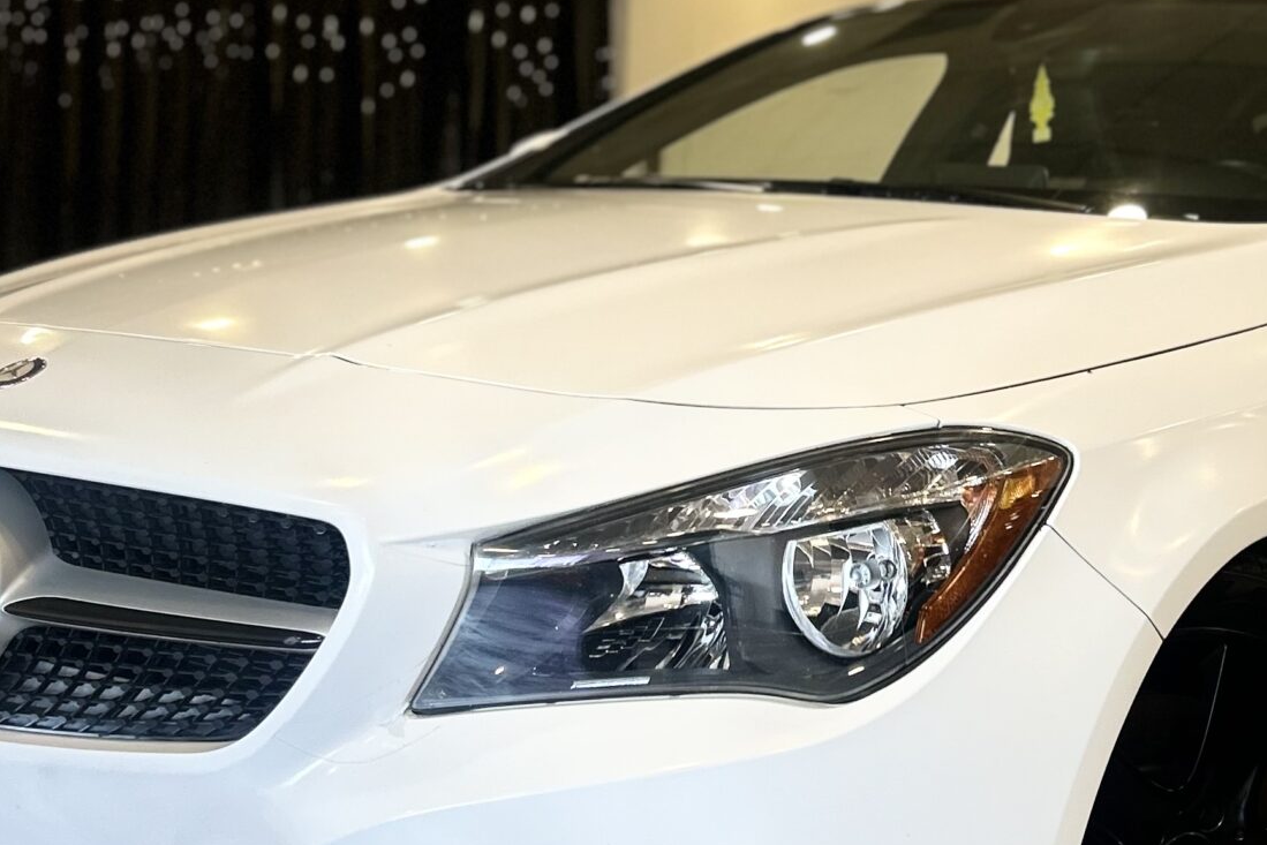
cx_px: 866
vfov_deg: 21.5
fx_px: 2217
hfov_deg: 31.6
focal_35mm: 63
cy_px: 269
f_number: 1.5
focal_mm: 5.7
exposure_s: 1/120
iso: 100
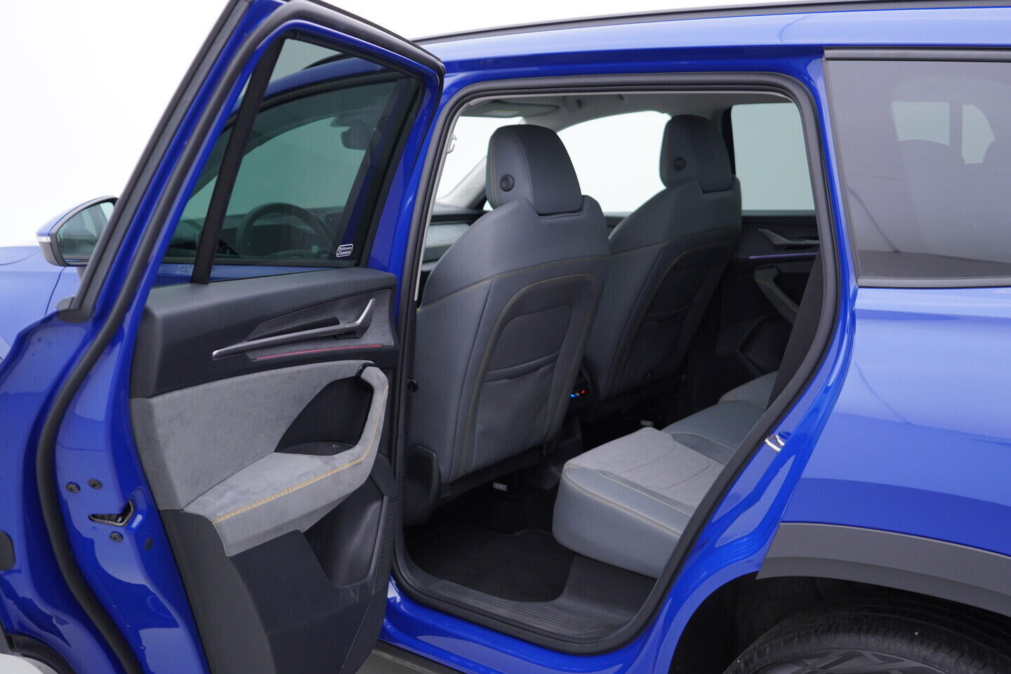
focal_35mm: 36
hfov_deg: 53.1
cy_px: 337
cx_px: 506
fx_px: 1011
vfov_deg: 36.9
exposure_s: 1/50
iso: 125
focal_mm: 24
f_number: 3.2
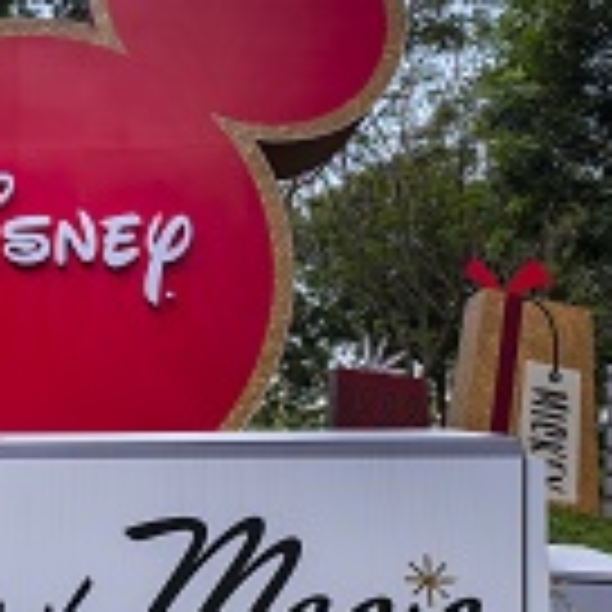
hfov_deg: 35.9
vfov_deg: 37.9
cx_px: 54
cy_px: 200
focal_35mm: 44
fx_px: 880
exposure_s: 1/160
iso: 250
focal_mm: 10
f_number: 4.5
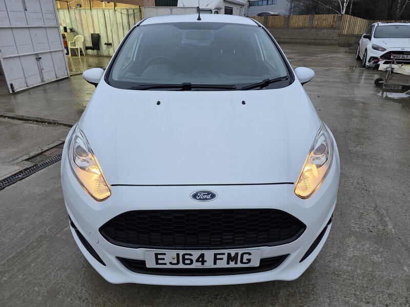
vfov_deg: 58.9
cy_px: 154
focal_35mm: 23
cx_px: 205
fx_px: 272
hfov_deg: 73.9
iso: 100
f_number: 1.7
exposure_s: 1/100
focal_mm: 6.3
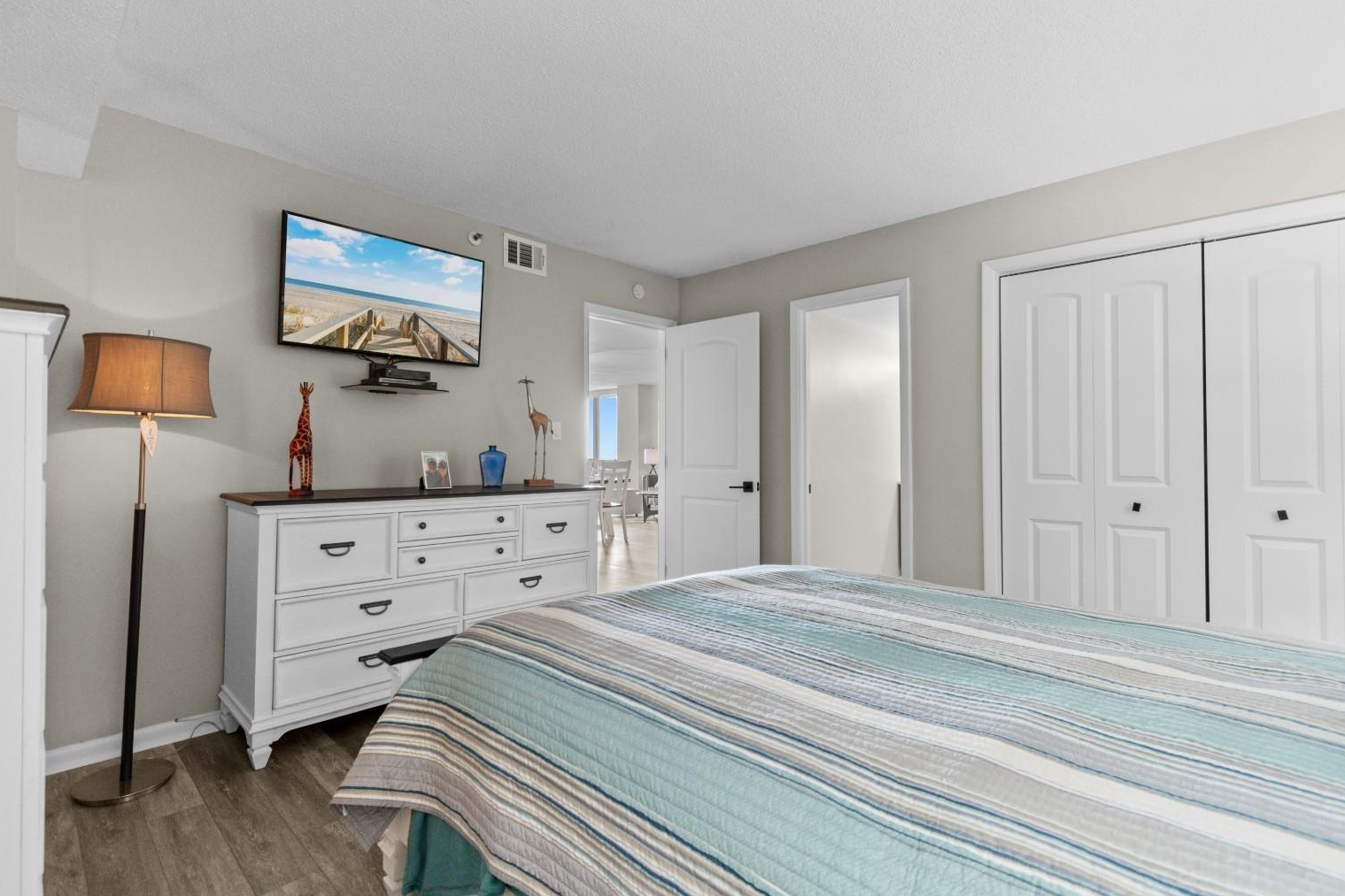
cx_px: 635
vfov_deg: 73.8
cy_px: 445
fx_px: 598
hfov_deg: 96.6
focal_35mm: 16
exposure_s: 1/8
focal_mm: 10
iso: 100
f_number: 4.5
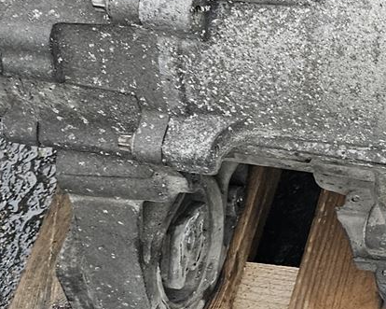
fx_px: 1268
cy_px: 210
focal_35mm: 111
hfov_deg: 15.2
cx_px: 677
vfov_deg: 13.9
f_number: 1.8
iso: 200
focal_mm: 5.4
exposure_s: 1/180
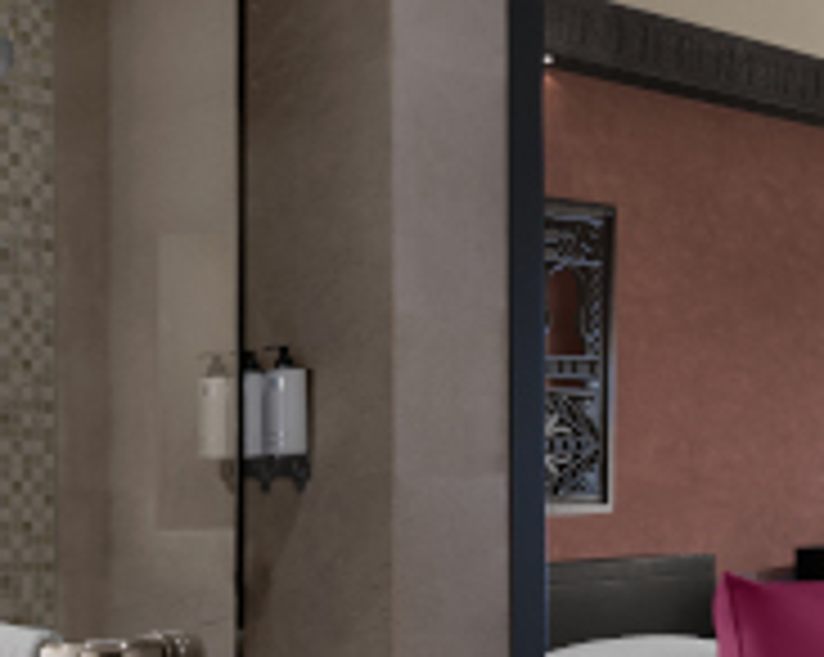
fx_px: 1462
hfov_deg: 26.7
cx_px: -245
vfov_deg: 24.9
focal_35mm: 60
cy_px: 524
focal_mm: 18
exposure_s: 1
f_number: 11
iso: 200
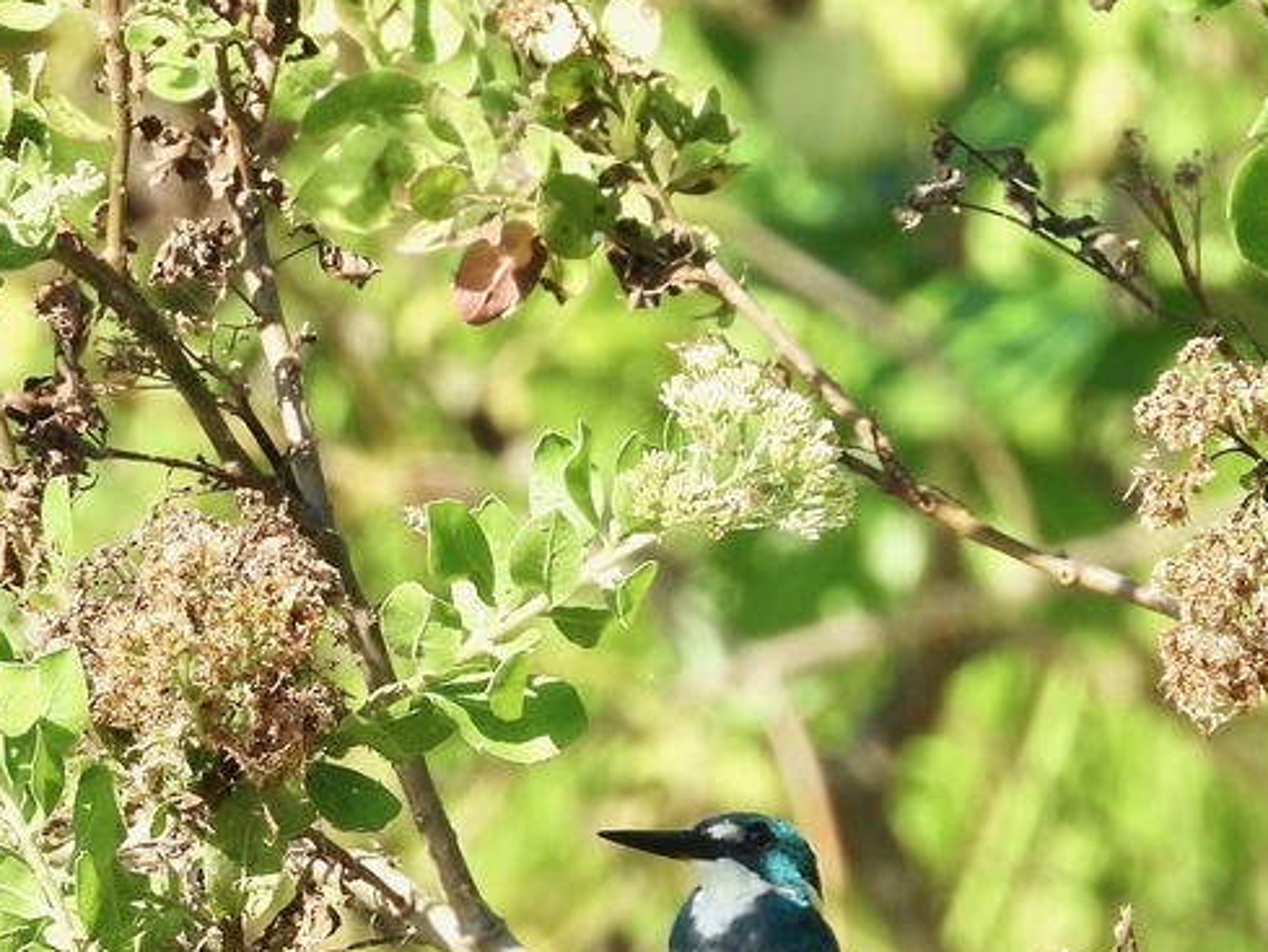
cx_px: 576
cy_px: 912
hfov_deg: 0.9
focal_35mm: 2168
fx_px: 79434
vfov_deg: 0.7
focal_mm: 167
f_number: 8
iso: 100
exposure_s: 1/125
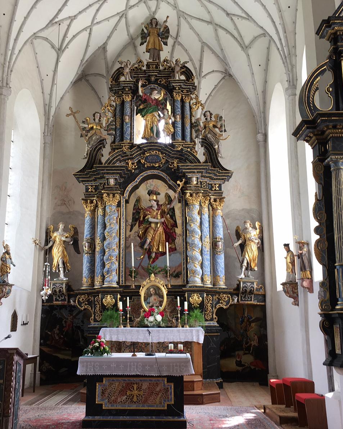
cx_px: 161
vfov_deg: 47.9
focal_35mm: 38
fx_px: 482
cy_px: 214
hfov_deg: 39.1
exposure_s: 1/50
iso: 25
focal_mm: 4.15
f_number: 2.2
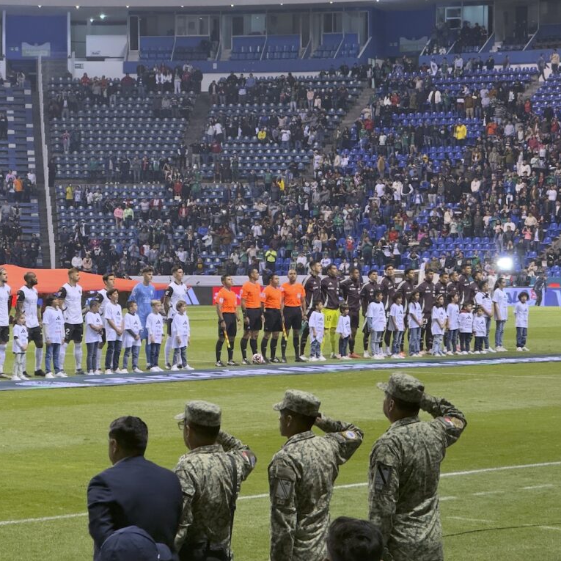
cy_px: 281
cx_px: 196
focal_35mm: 142
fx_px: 2604
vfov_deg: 12.3
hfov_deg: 12.3
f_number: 2.8
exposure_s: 1/60
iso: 400
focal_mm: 15.66
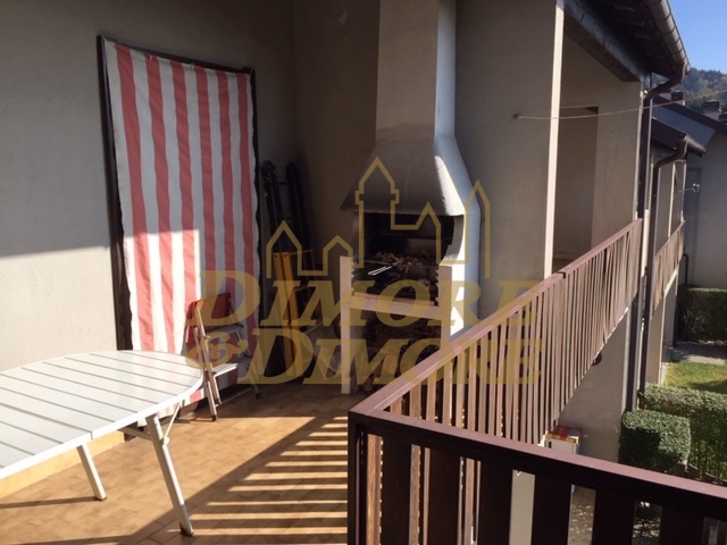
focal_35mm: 29
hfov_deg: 61.7
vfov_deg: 48.2
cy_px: 272
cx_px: 364
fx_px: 609
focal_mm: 4.15
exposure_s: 1/1721
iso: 32
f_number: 2.2
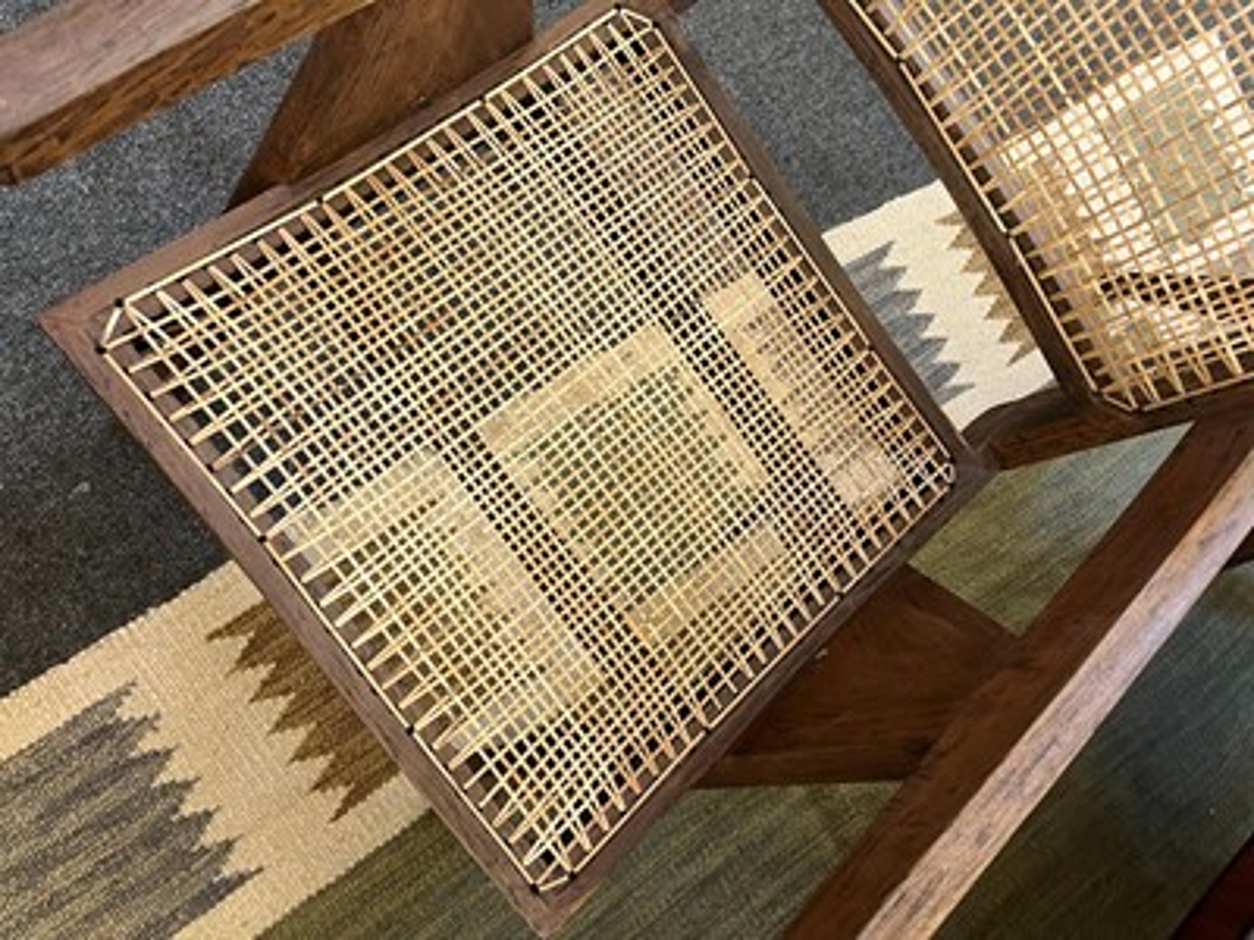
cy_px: 470
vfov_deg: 53.1
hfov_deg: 67.3
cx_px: 627
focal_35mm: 26
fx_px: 942
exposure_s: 1/50
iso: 250
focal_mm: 5.1
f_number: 1.6
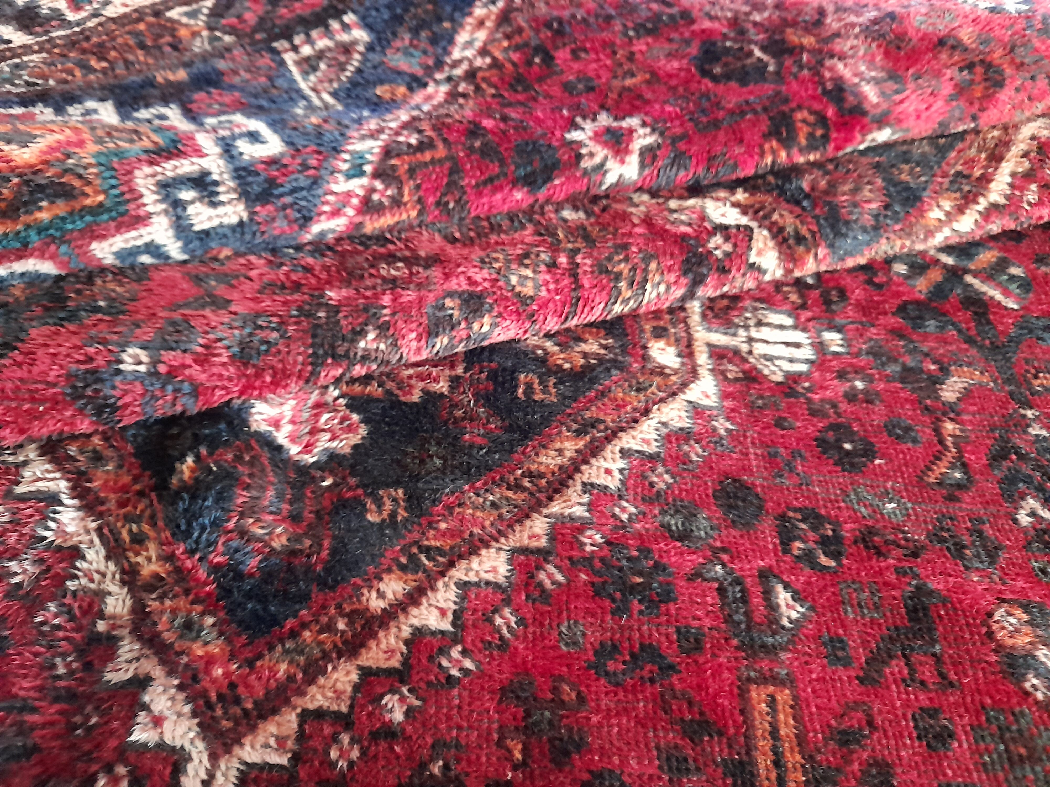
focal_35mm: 25
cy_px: 394
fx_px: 758
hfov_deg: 69.4
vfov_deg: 54.9
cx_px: 525
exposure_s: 1/20
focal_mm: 4.6
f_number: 2
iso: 800
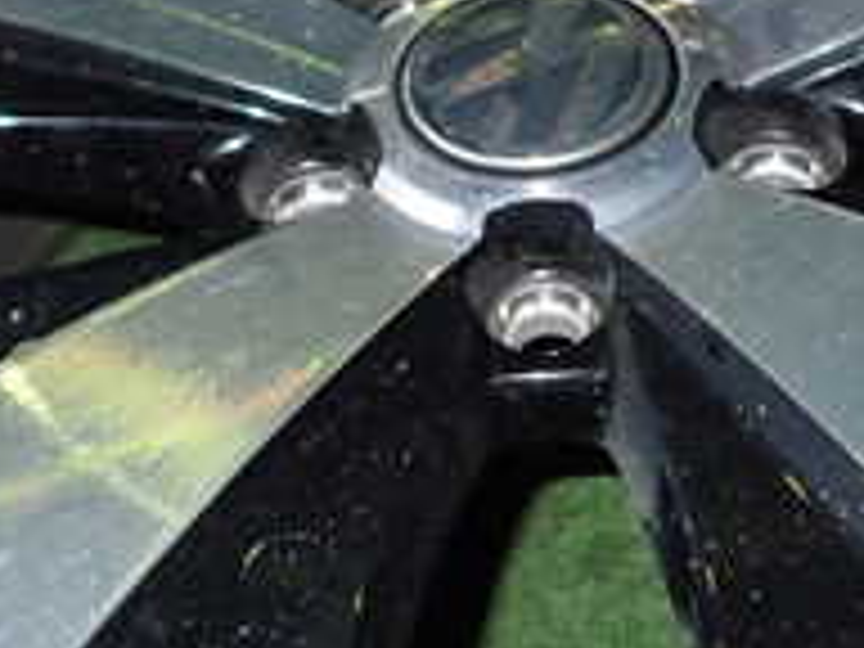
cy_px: 338
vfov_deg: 18.9
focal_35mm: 78
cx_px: 504
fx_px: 1947
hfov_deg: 25.0
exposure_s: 1/30
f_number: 5.6
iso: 500
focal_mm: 4.5
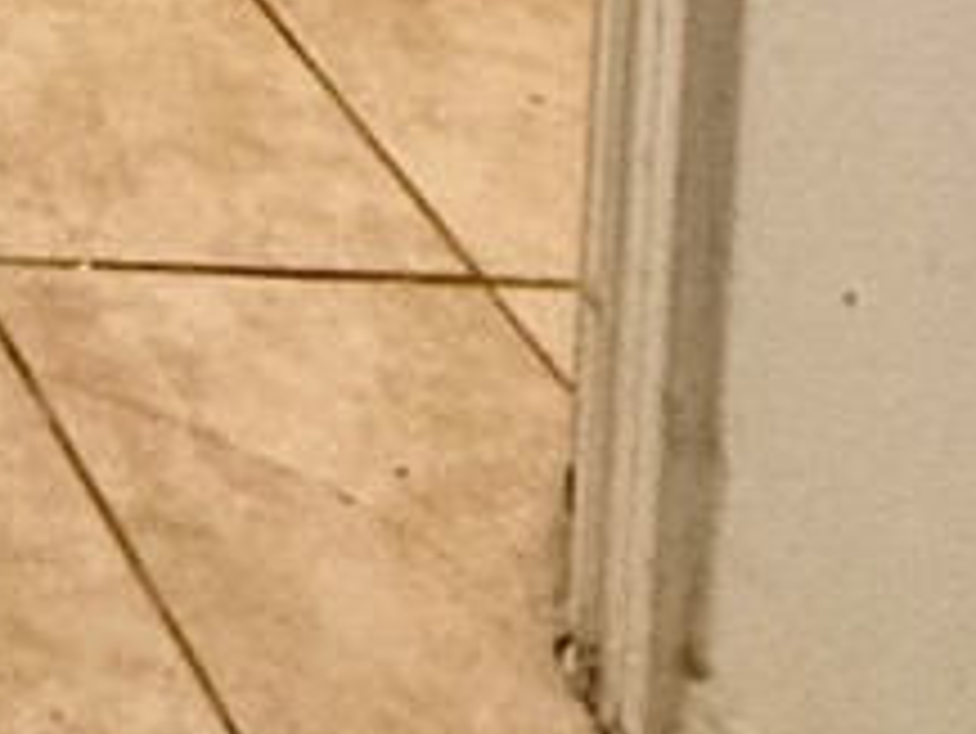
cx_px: -1498
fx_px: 2793
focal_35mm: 99
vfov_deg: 9.2
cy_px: -1855
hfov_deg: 13.3
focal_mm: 2.22
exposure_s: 1/120
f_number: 2.2
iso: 400
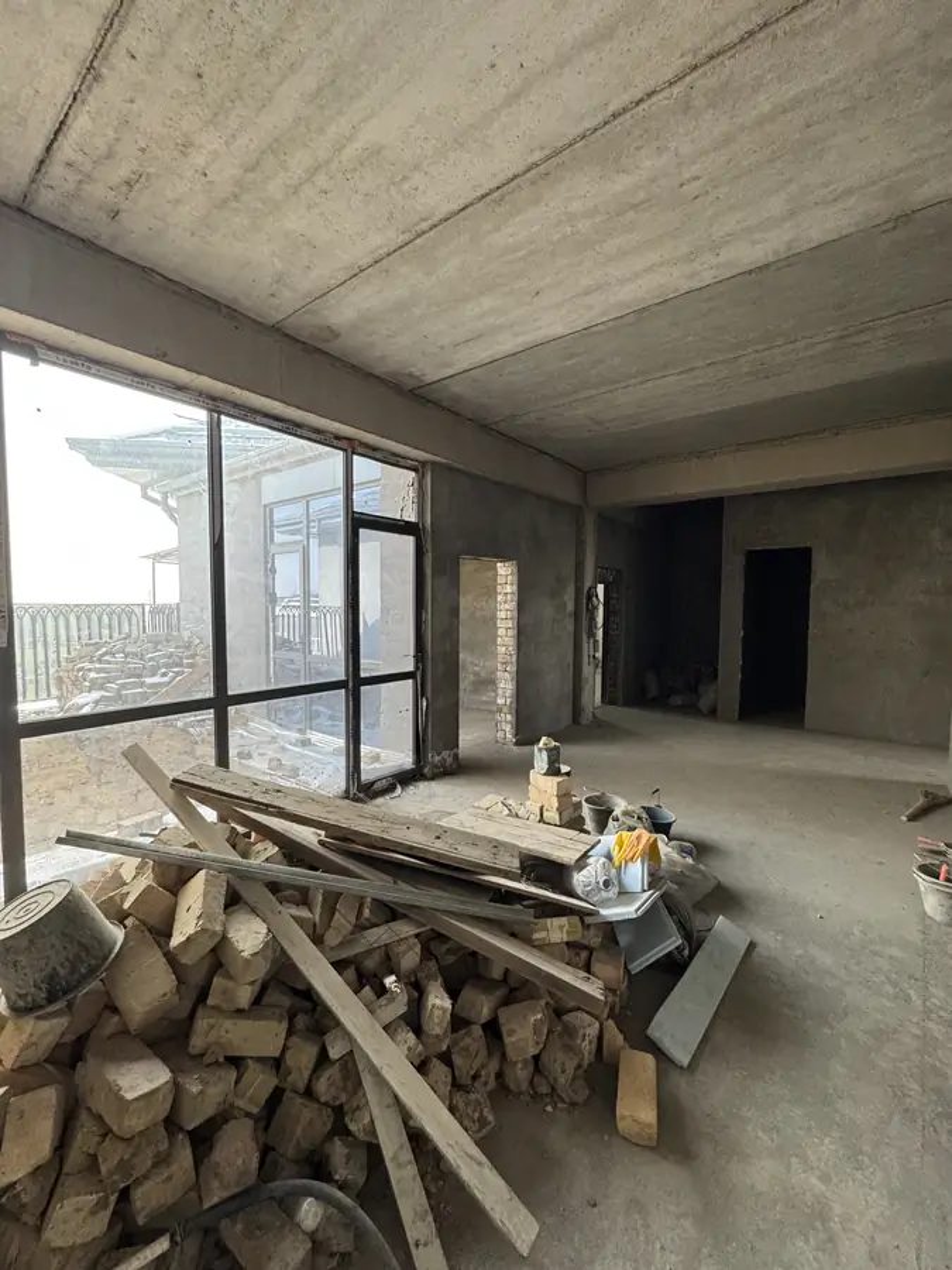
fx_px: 513
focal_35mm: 14
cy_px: 635
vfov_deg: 102.1
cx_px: 476
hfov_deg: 85.7
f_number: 2.2
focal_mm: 2.22
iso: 400
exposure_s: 1/60
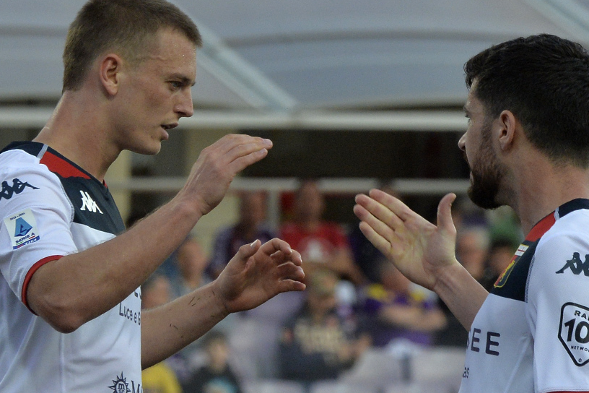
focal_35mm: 412
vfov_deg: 3.3
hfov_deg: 5.0
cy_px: 257
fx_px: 6740
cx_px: 255
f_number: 11
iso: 2000
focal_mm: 280
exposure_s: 1/1000
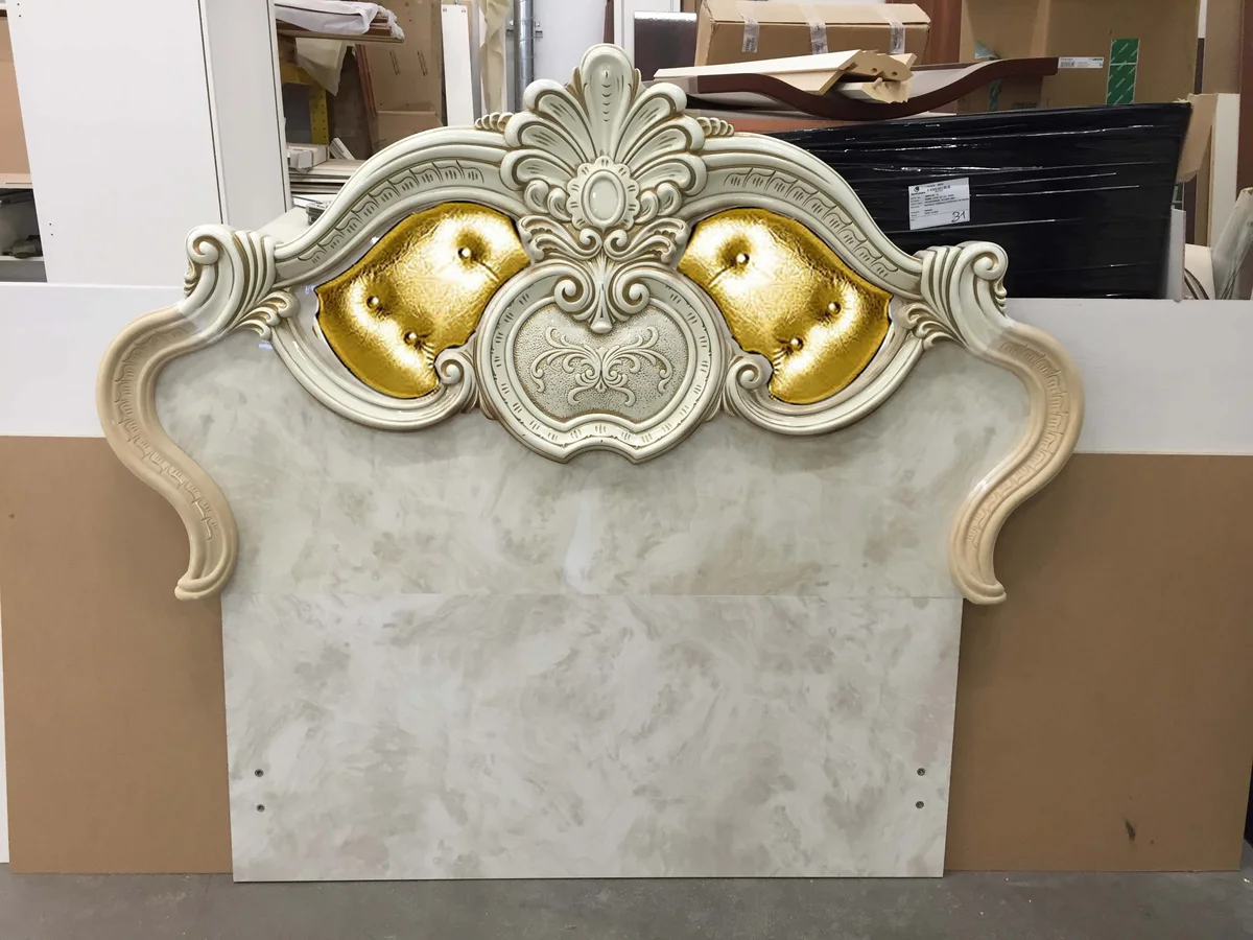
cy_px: 470
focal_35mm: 29
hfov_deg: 61.7
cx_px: 626
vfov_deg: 48.2
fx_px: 1050
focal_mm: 4.15
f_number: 2.2
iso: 100
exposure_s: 1/33
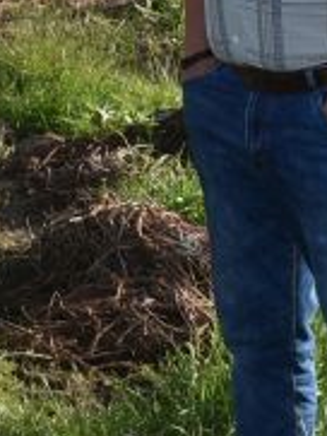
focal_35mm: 172
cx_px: -180
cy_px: -241
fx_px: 2160
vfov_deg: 11.0
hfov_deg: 8.4
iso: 100
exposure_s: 1/250
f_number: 8
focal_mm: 21
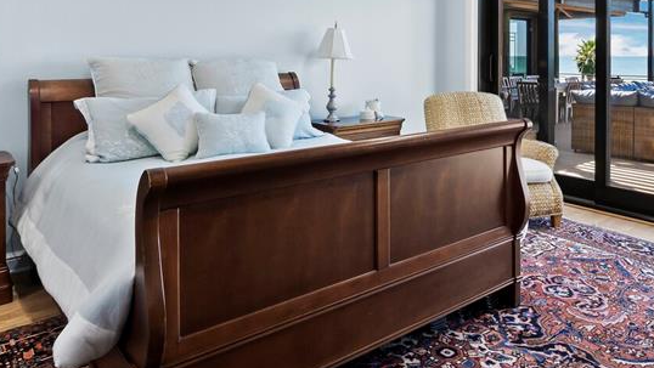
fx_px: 503
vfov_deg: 38.4
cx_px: 449
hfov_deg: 63.9
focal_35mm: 29
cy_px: 62
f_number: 11
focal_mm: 7
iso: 250
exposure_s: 1/3
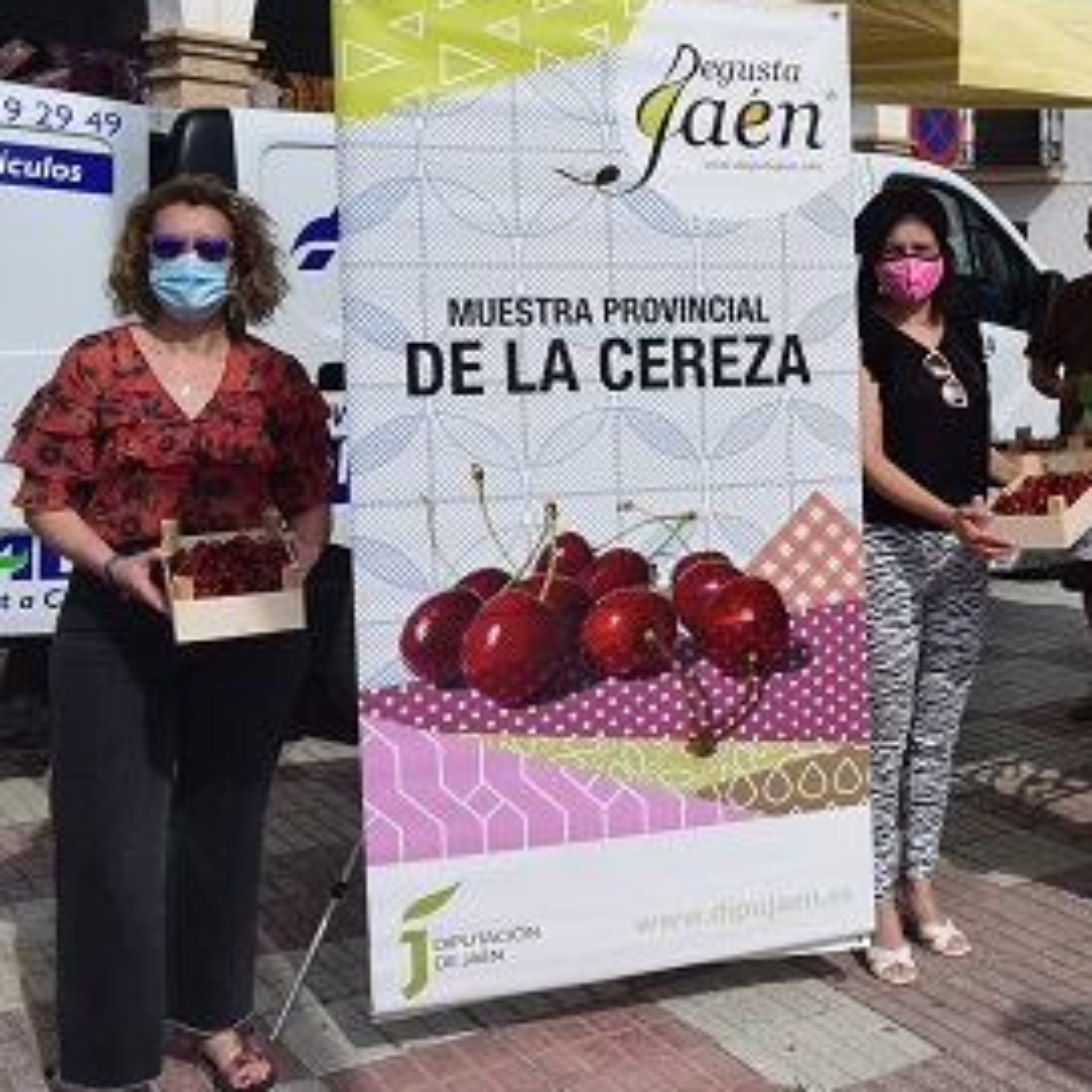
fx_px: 1886
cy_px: 441
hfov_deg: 30.4
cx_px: 1048
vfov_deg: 32.2
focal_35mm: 53
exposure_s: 1/640
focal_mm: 21
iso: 200
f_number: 11
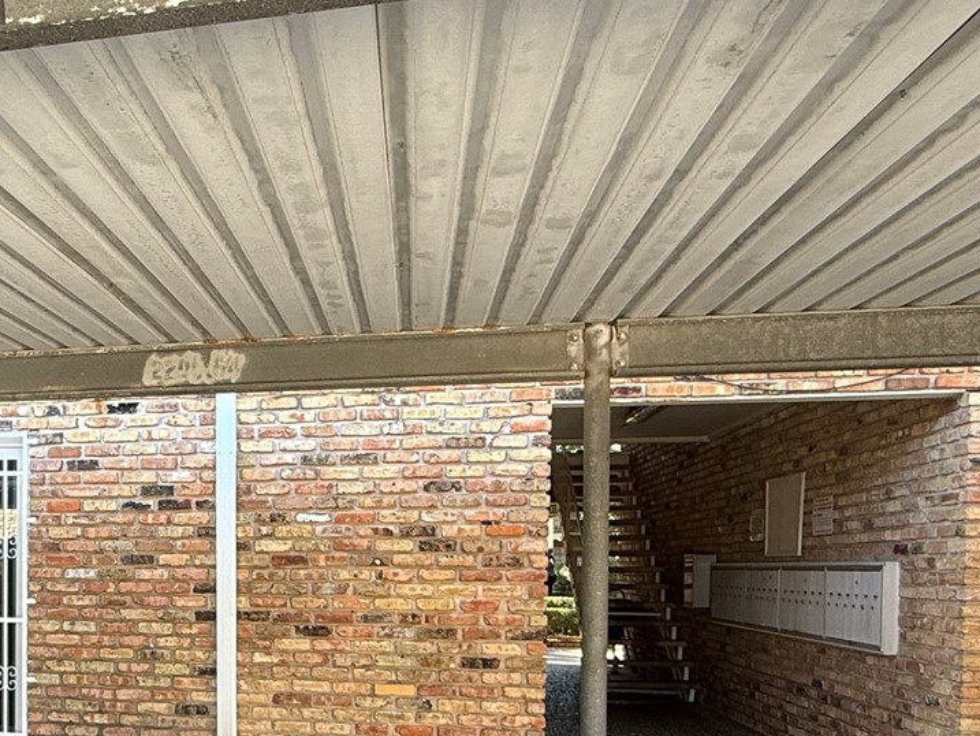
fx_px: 1133
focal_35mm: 40
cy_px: 601
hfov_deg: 43.5
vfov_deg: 34.7
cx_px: 134
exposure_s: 1/99
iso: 50
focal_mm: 2.22
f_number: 2.2
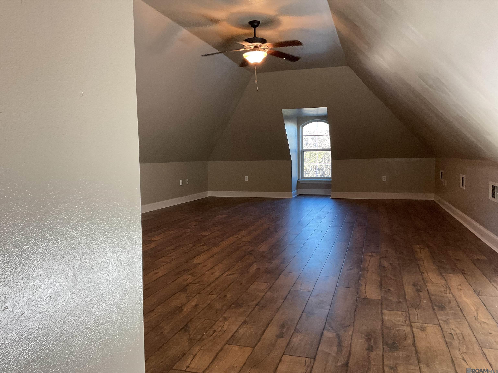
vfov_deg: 48.2
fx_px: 417
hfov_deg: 61.7
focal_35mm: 29
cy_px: 186
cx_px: 249
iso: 125
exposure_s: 1/60
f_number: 1.8
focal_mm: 3
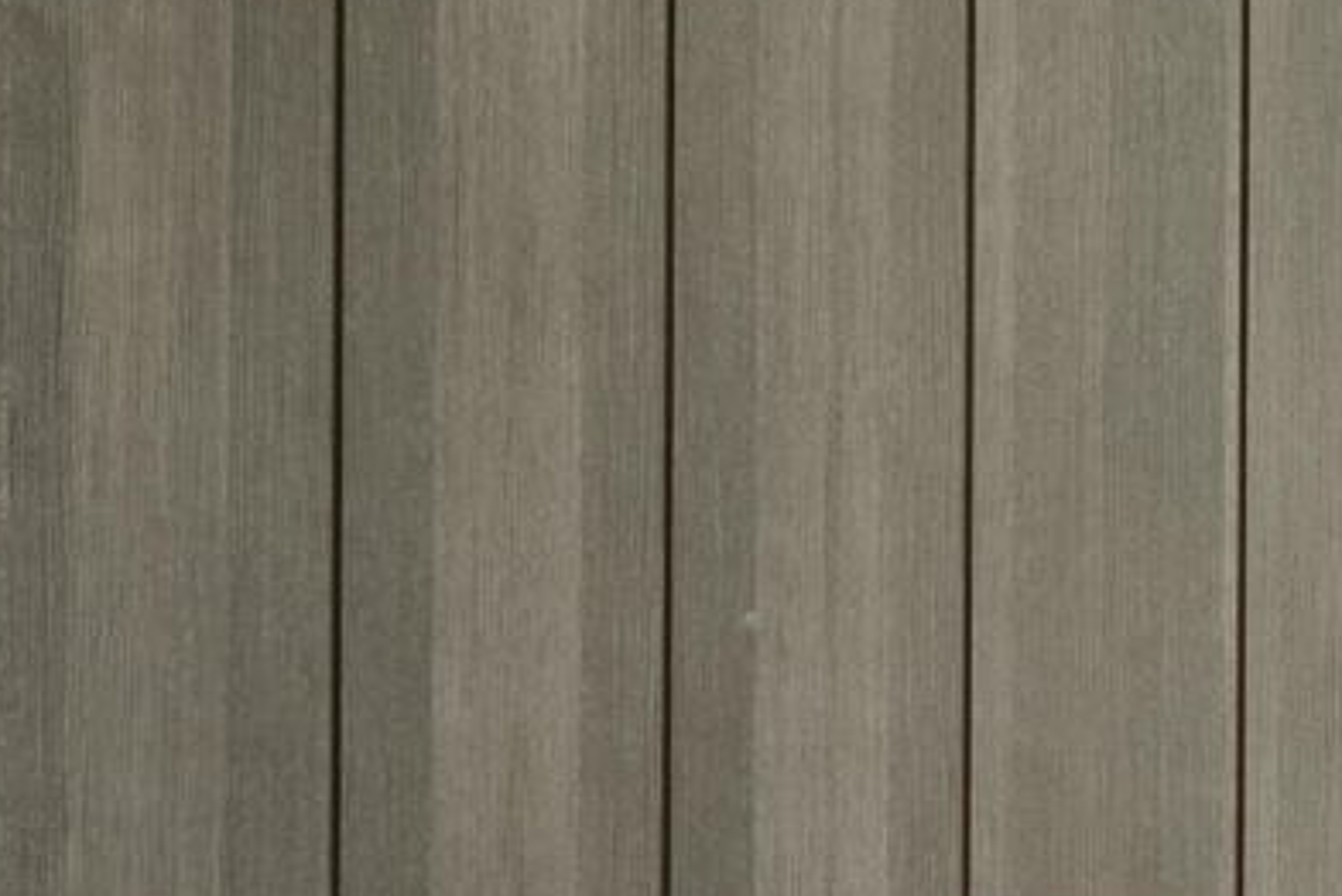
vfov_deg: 10.5
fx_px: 4850
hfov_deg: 12.3
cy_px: 913
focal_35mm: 130
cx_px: 3280
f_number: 7.1
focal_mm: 17
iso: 400
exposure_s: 1/50
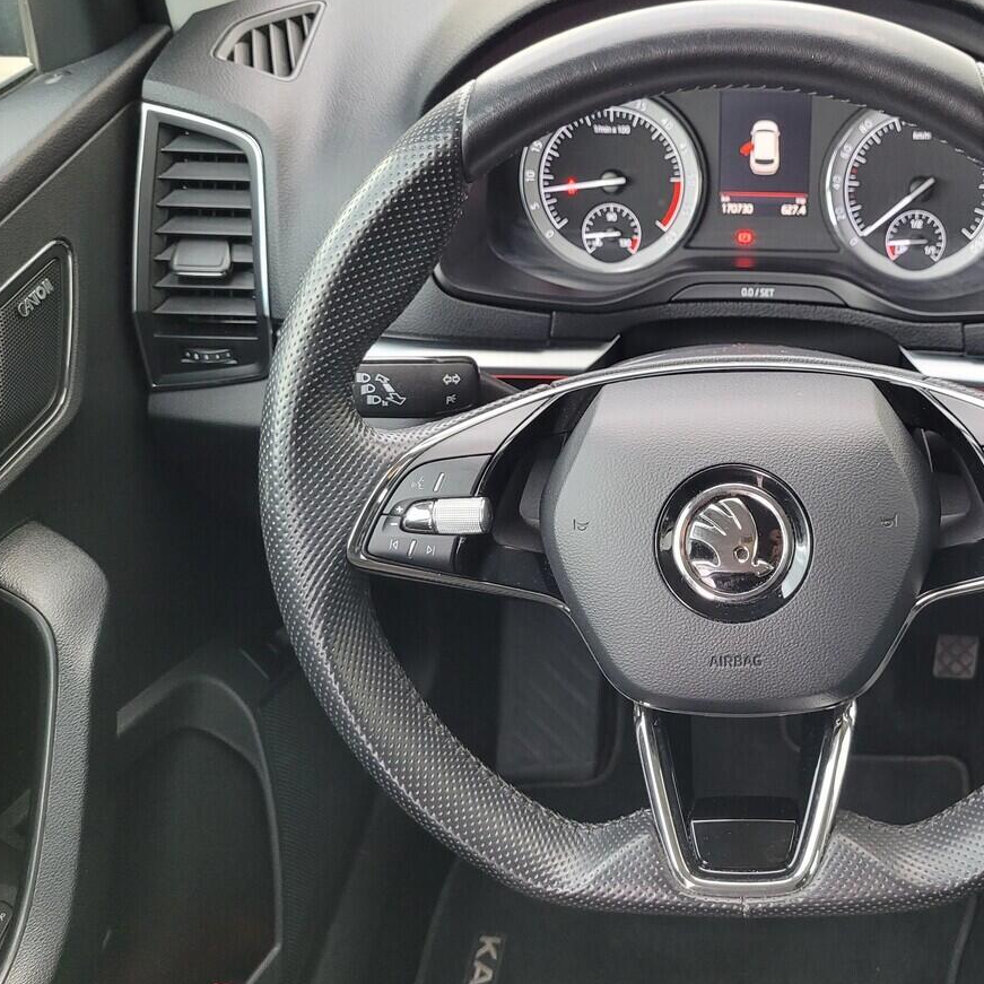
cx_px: 749
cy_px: 459
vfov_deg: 43.8
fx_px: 1222
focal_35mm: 38
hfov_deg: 42.4
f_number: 1.8
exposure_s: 1/100
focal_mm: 5.4
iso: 320
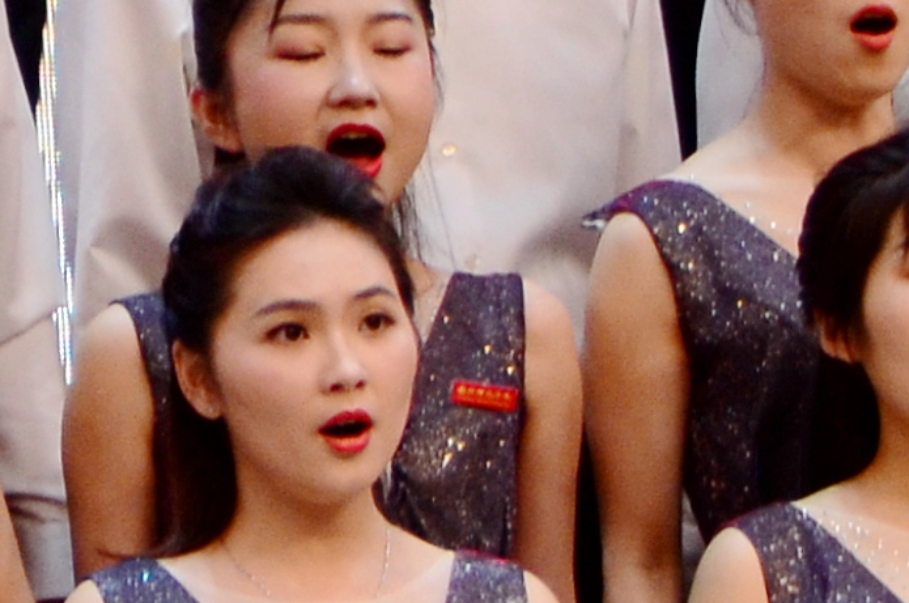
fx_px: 15277
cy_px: -201
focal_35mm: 606
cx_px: -308
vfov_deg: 2.3
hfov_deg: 3.4
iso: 500
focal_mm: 60
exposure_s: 1/160
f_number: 4.8
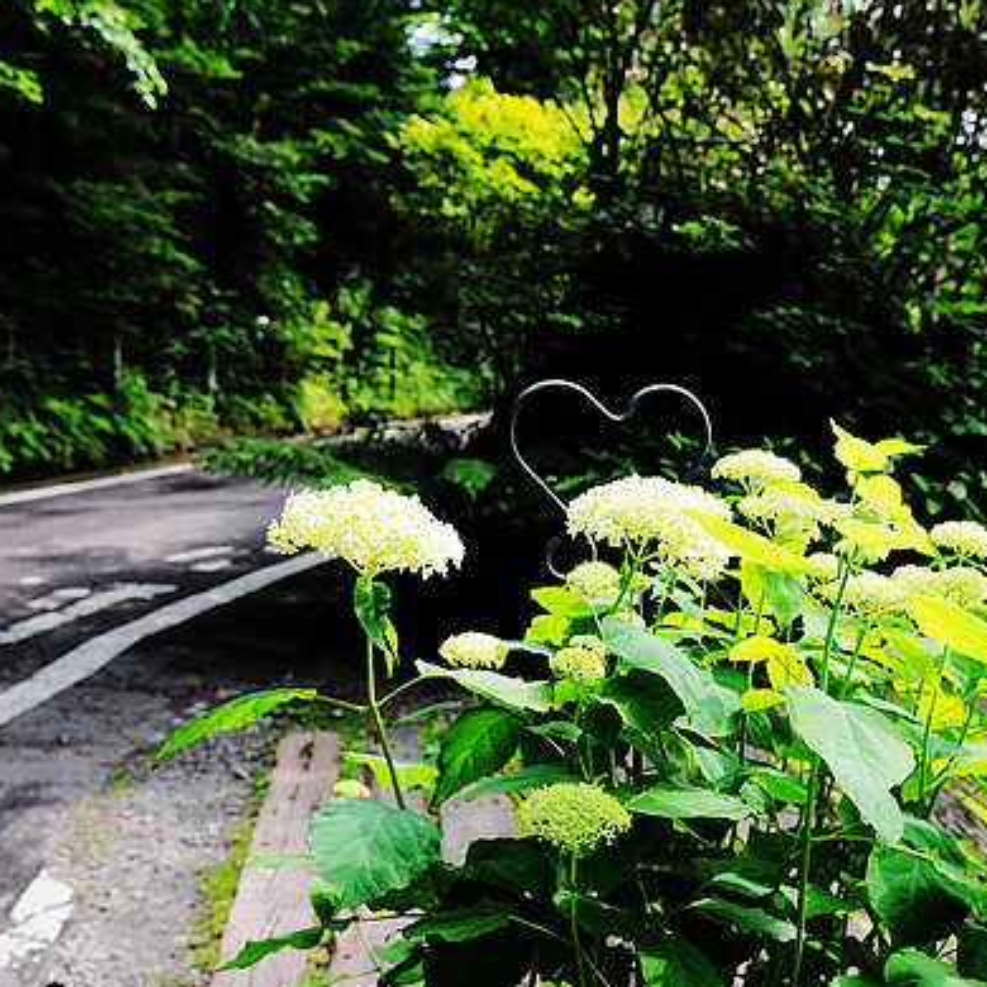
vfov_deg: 36.1
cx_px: 610
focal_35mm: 47
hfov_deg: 35.9
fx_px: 1516
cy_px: 494
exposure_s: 1/500
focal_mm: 24
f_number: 4
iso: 280
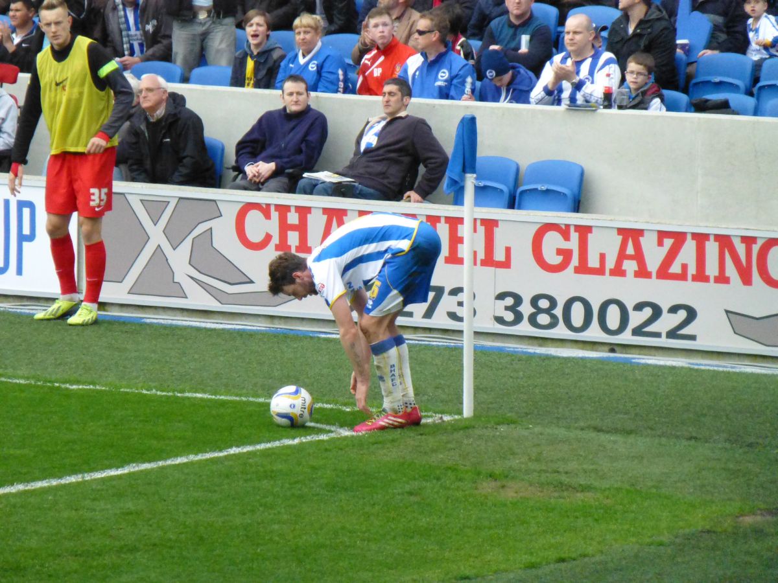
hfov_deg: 5.7
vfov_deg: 4.2
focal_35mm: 350
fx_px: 7866
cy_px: 292
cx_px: 389
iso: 1600
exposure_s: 1/1300
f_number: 5.9
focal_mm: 62.5
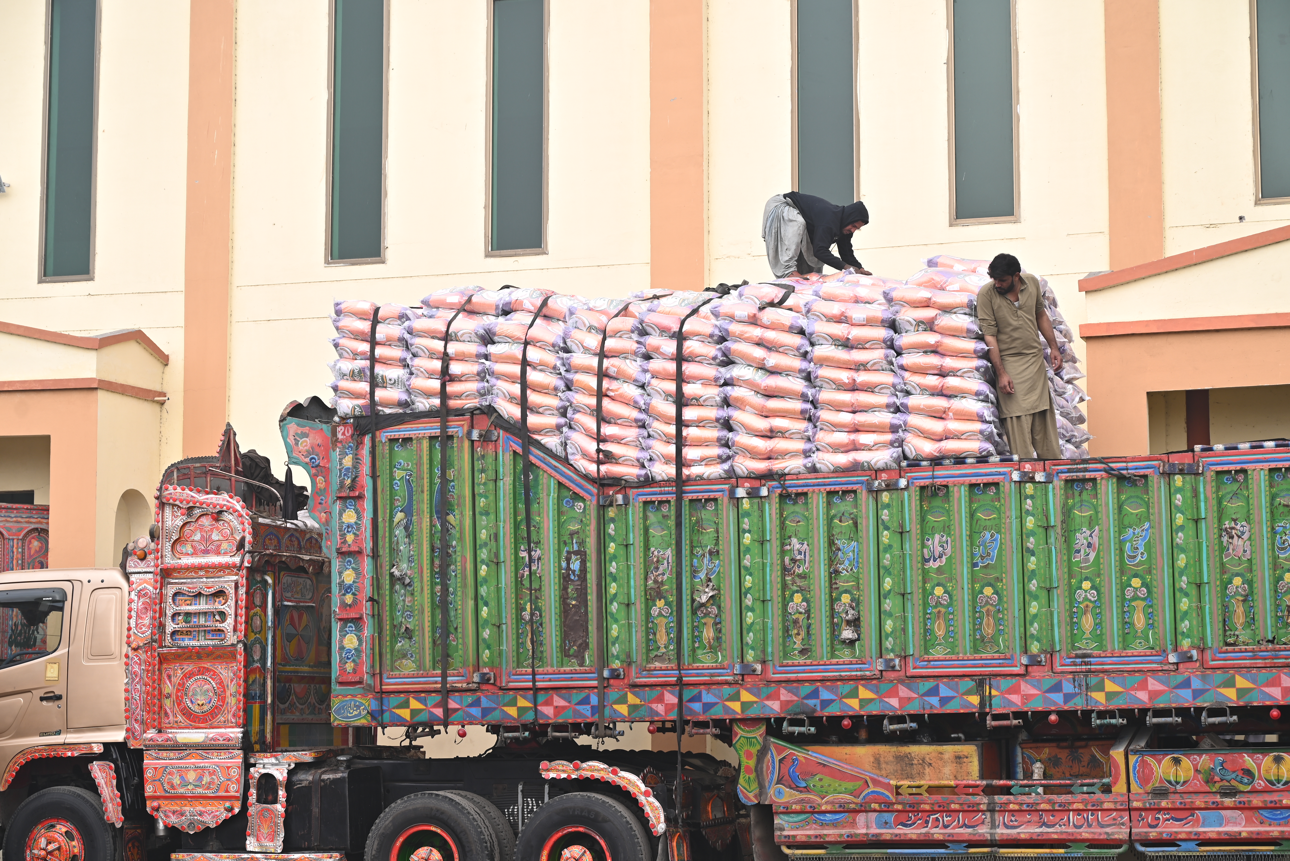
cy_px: 430
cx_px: 645
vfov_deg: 19.5
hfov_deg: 28.8
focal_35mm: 70
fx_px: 2509
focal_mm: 70
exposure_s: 1/160
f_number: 5.6
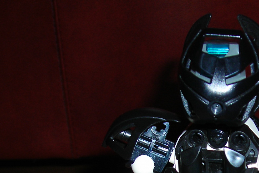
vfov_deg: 12.7
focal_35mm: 104
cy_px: 235
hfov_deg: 19.2
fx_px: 748
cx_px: 248
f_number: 6.4
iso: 50
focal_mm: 6.3
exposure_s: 1/60.1
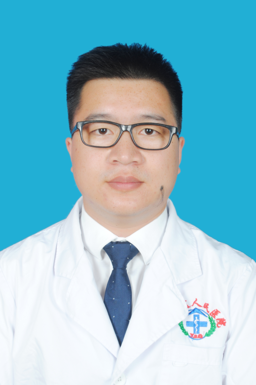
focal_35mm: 52
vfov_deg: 38.2
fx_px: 555
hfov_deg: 26.0
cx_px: 127
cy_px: 190
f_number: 6.3
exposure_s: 1/80
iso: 100
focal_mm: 34
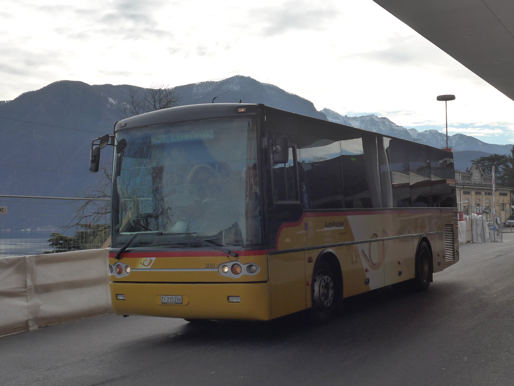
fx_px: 772
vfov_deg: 28.0
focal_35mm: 52
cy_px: 193
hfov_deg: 36.8
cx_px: 257
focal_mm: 10.7
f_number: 3.3
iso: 160
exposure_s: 1/1600
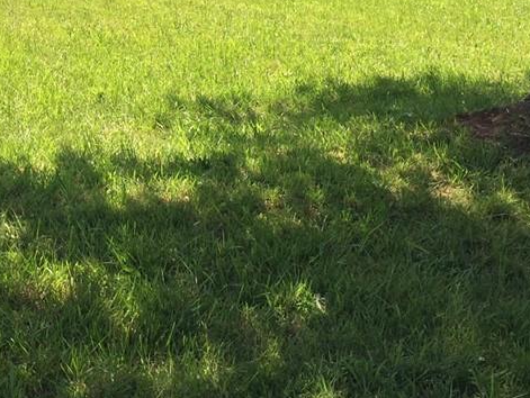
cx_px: 86
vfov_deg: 22.6
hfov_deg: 29.8
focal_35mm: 63
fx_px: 965
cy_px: 22
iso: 32
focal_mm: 4.15
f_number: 2.2
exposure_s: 1/628
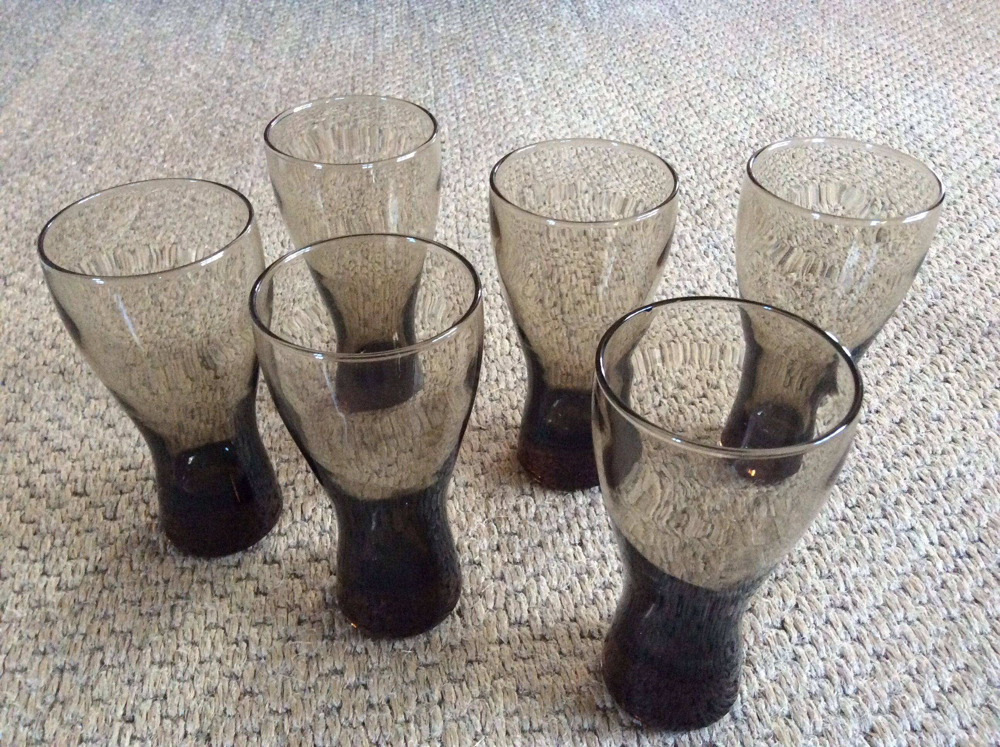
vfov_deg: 44.1
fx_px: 923
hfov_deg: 56.9
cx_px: 500
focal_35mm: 32
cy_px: 374
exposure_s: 1/20
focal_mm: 3.3
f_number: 2.4
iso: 320
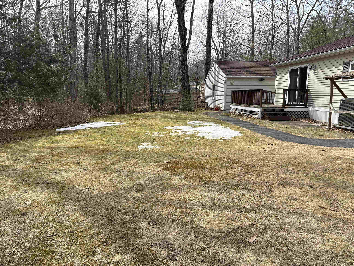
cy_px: 133
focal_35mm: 26
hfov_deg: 67.3
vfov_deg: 53.1
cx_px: 177
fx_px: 266
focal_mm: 5.96
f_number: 1.6
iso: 50
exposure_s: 1/1751
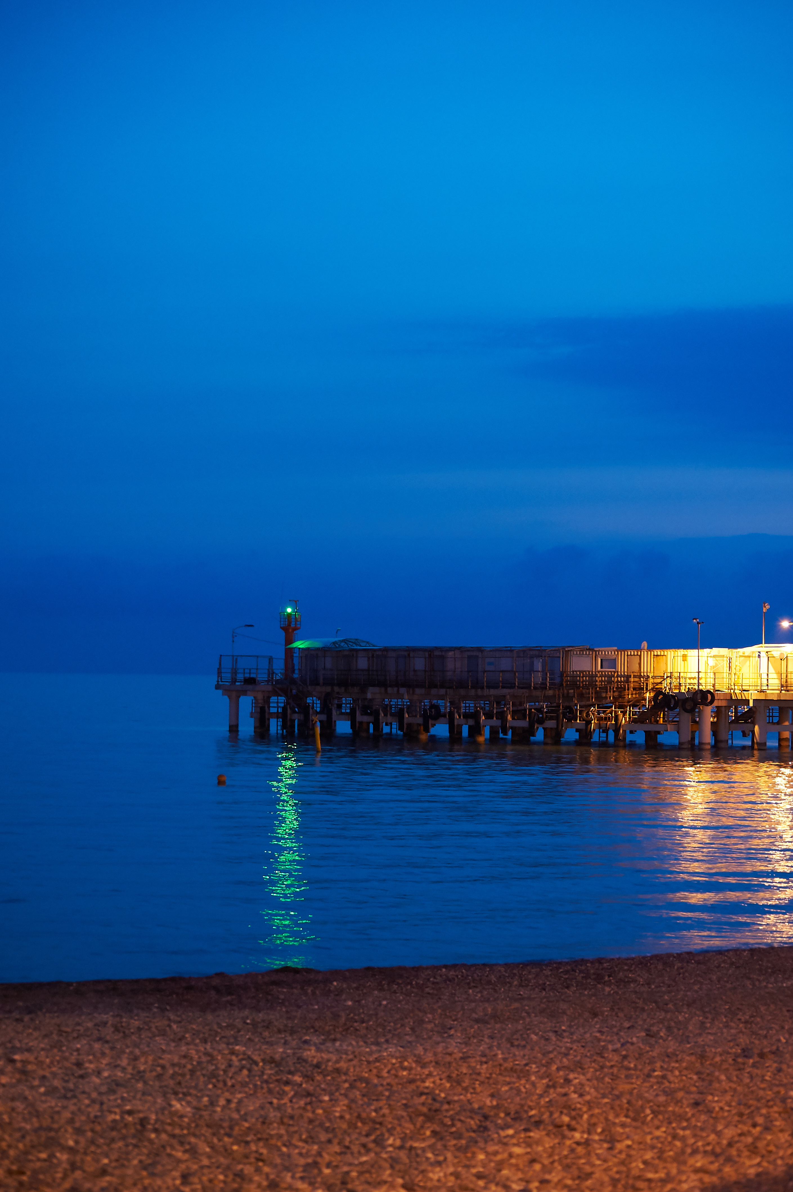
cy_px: 596
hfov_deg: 19.4
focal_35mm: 70
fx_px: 2316
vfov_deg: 28.9
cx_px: 396
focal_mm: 70
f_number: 4.5
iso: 3200
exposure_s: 1/10
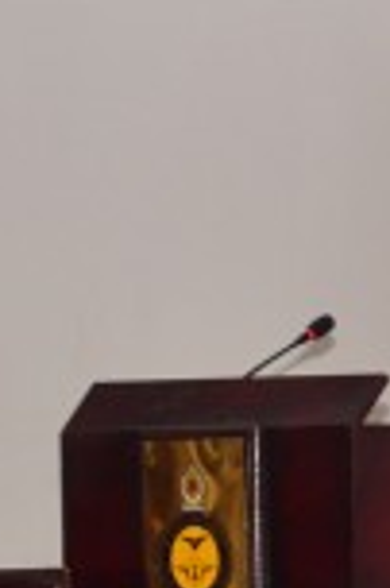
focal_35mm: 311
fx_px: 5070
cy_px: 810
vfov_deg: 6.6
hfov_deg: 4.2
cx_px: 1224
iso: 800
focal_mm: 45
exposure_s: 1/100
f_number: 5.6
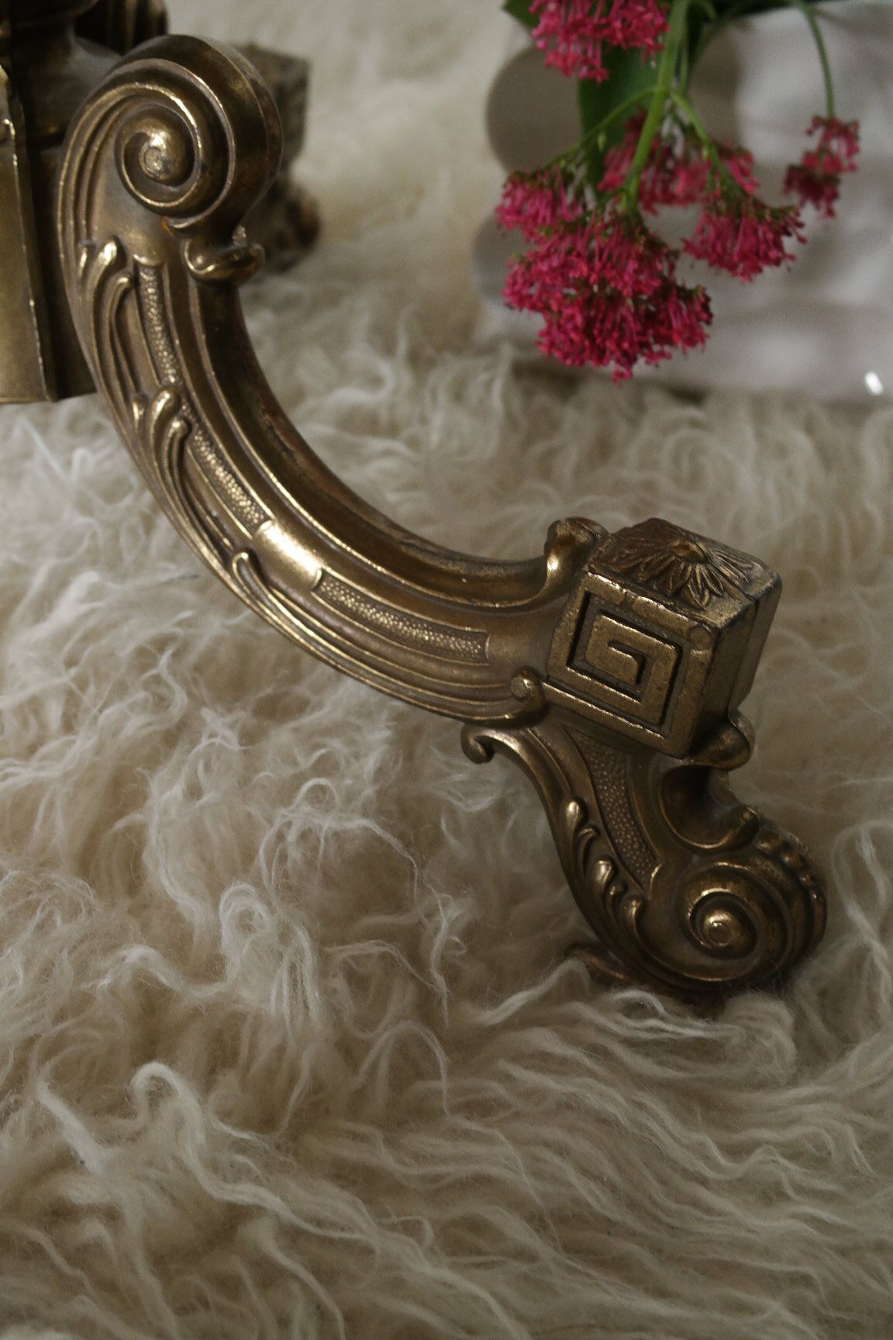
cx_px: 446
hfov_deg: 29.2
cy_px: 670
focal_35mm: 46
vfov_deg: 42.7
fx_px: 1711
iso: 800
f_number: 5.6
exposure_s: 1/30
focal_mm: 30
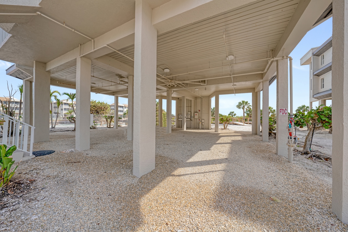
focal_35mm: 12
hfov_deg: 112.6
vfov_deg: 90.0
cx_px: 174
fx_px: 116
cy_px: 116
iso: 160
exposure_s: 1/125
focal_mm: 12
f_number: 10
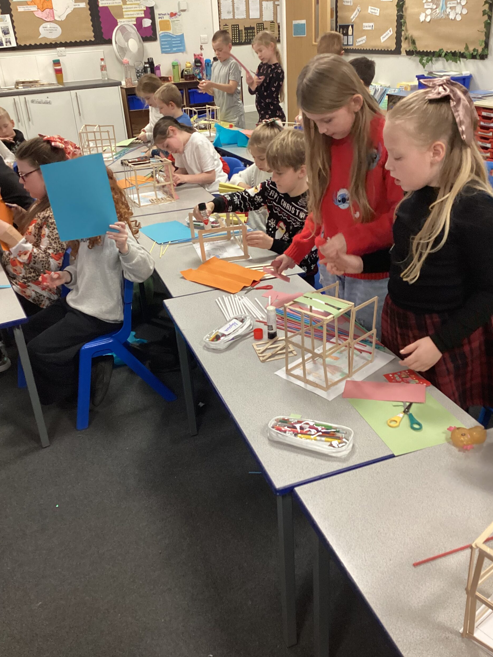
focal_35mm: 32
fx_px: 608
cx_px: 253
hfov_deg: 44.2
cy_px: 325
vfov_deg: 56.8
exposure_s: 1/60
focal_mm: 3.3
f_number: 2.4
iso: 250
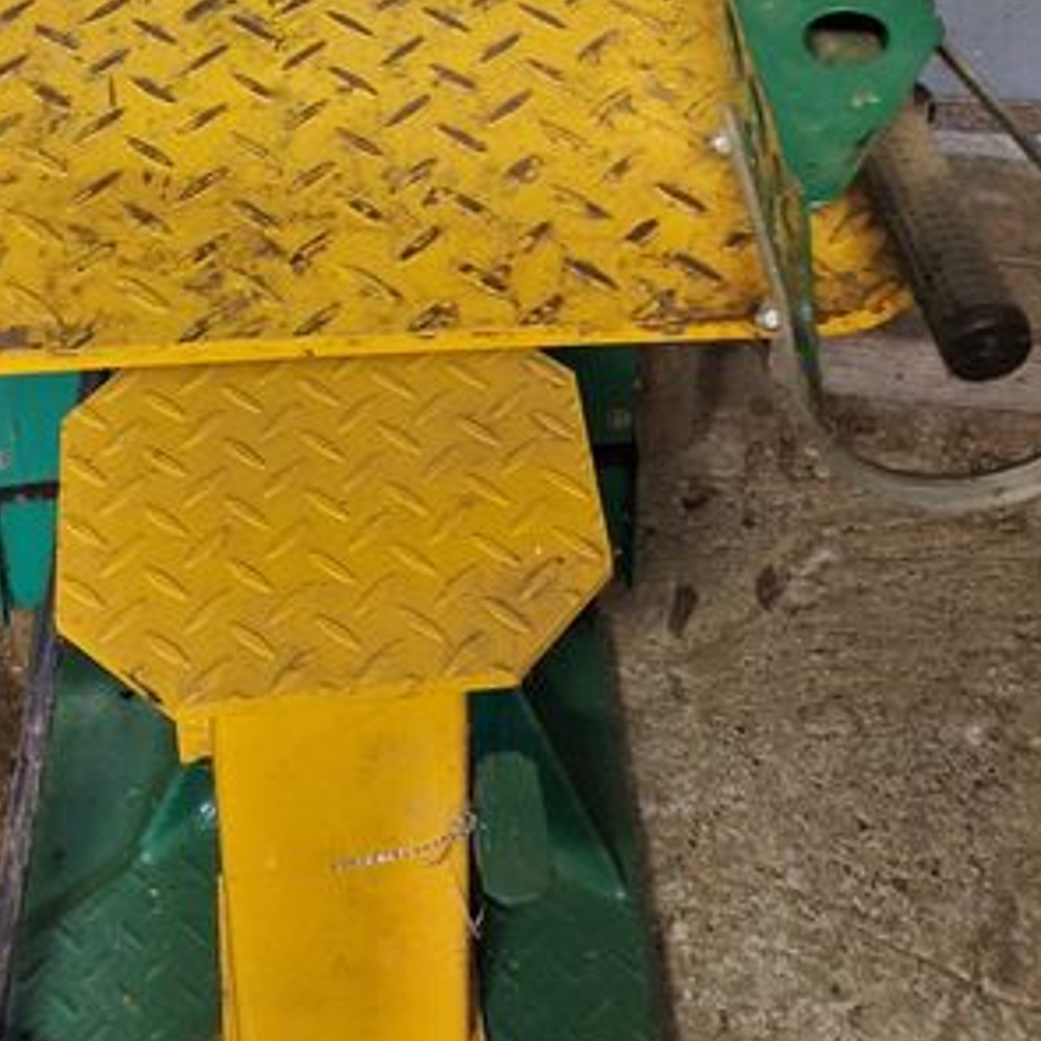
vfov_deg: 22.3
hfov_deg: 25.0
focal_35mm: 69
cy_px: -335
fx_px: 2348
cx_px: 431
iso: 500
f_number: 1.8
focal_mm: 5.54
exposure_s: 1/20
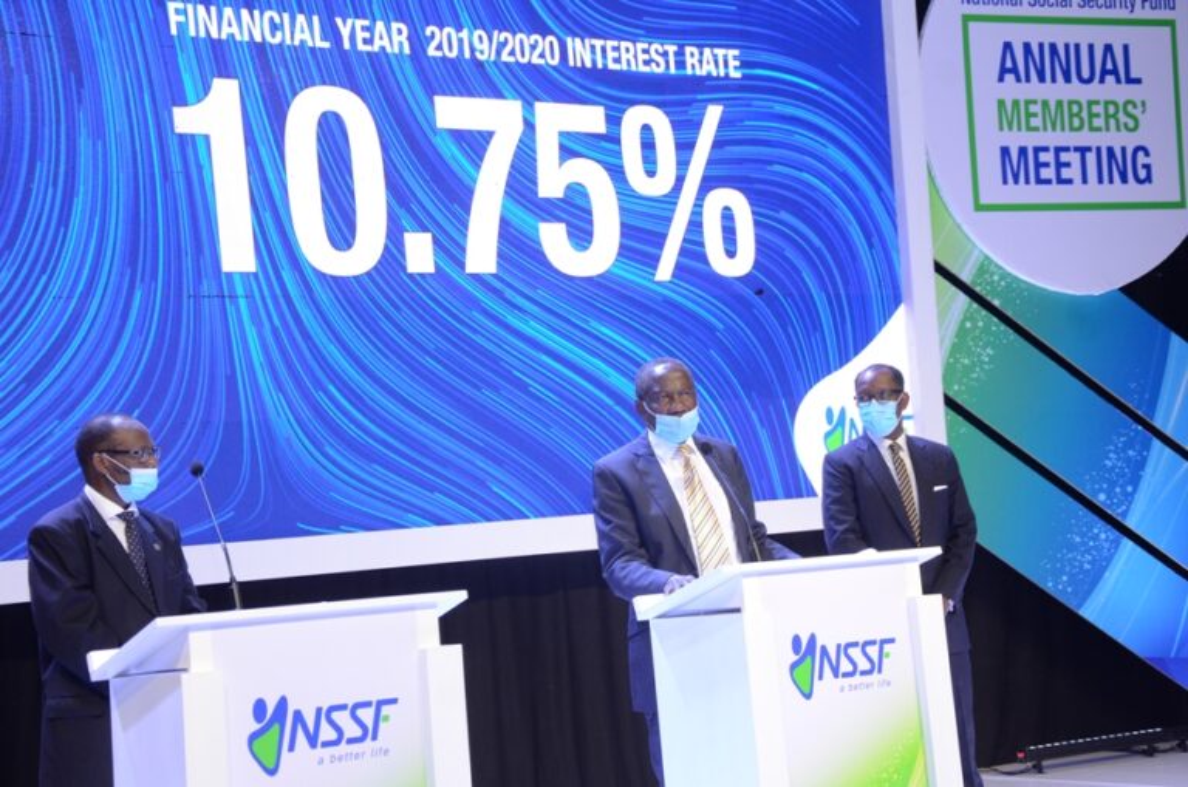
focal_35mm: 68
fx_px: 2223
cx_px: 594
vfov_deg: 20.1
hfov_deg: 29.9
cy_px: 394
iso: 1000
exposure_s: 1/100
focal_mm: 45
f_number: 5
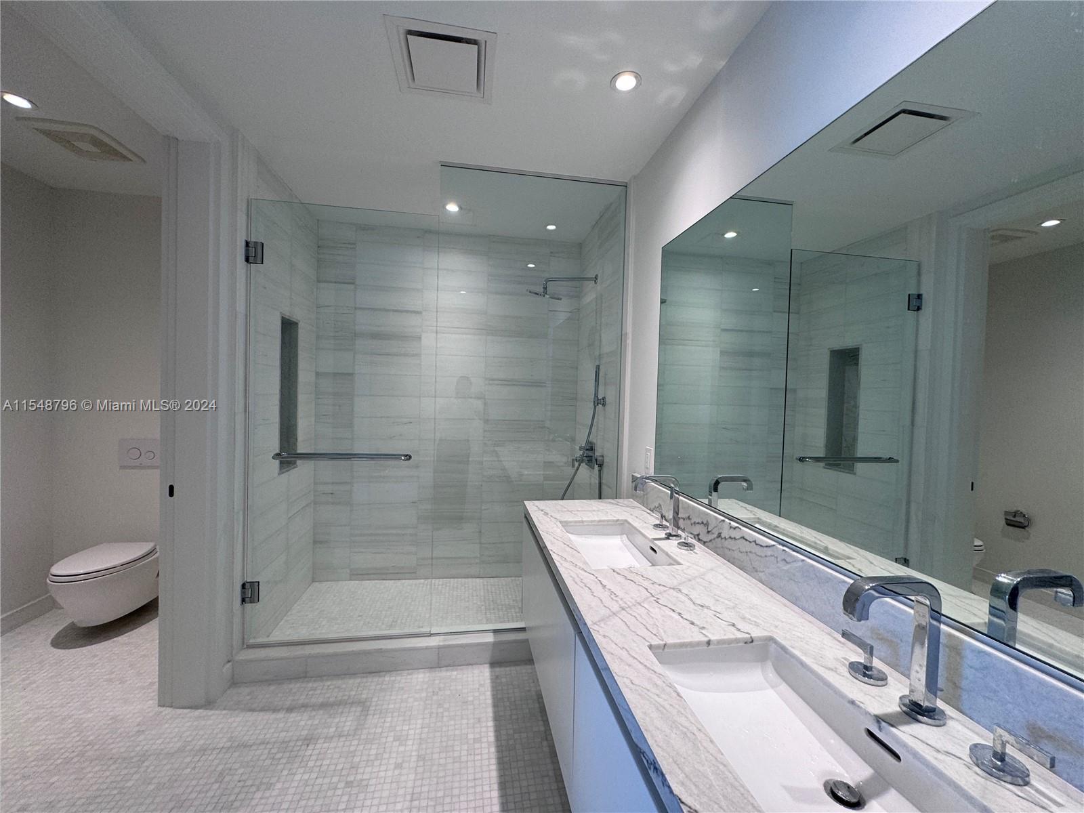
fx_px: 438
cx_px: 542
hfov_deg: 102.1
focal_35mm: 14
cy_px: 406
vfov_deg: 85.7
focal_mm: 2.22
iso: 100
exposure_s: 1/120
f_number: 2.2
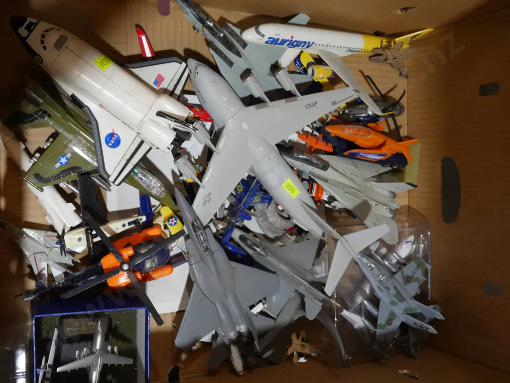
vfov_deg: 36.0
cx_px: 255
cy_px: 192
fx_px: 590
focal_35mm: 40
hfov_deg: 46.8
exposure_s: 1/60
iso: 320
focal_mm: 20
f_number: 4.4
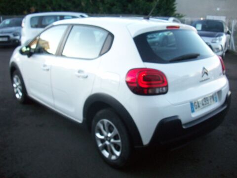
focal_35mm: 37
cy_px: 89
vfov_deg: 38.7
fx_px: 253
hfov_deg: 50.1
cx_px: 118
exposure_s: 1/64
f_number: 2.8
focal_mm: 6.2
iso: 93
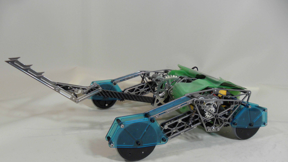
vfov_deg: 39.8
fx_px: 221
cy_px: 105
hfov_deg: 66.1
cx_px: 142
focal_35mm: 29
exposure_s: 1/60.4
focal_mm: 4.6
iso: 137
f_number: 2.8
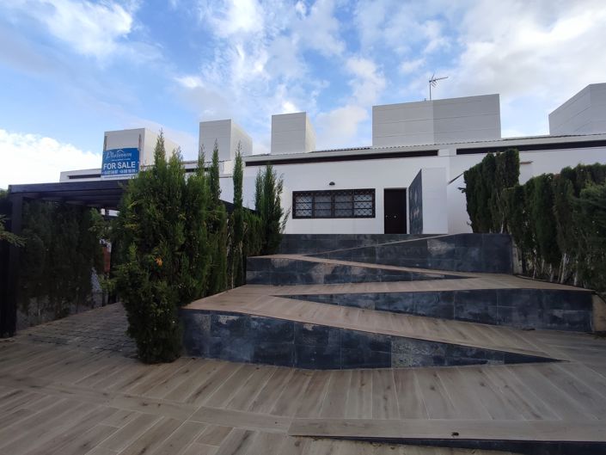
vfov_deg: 78.1
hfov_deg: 94.5
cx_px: 303
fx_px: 280
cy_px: 228
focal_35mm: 16
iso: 50
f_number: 2.2
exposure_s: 1/387
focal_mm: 1.65
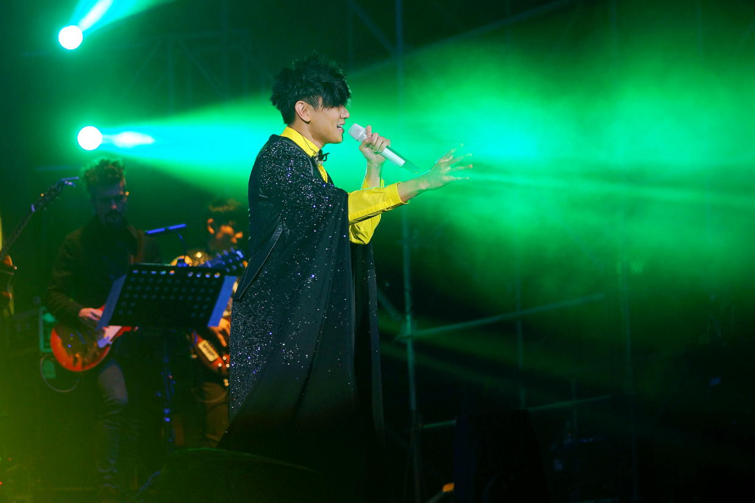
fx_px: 3229
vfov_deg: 8.9
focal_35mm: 154
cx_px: 384
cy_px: 256
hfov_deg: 13.3
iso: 400
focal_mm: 100
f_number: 2.8
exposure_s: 1/200
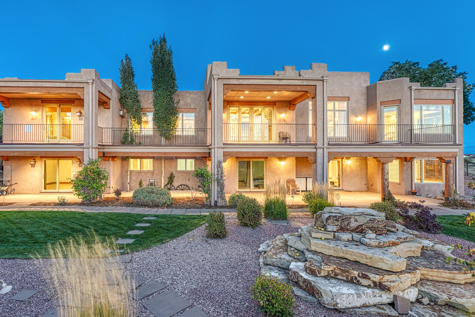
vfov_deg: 67.2
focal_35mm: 18
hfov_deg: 89.3
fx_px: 237
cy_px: 141
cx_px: 201
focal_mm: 14
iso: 800
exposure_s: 1/2
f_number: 8
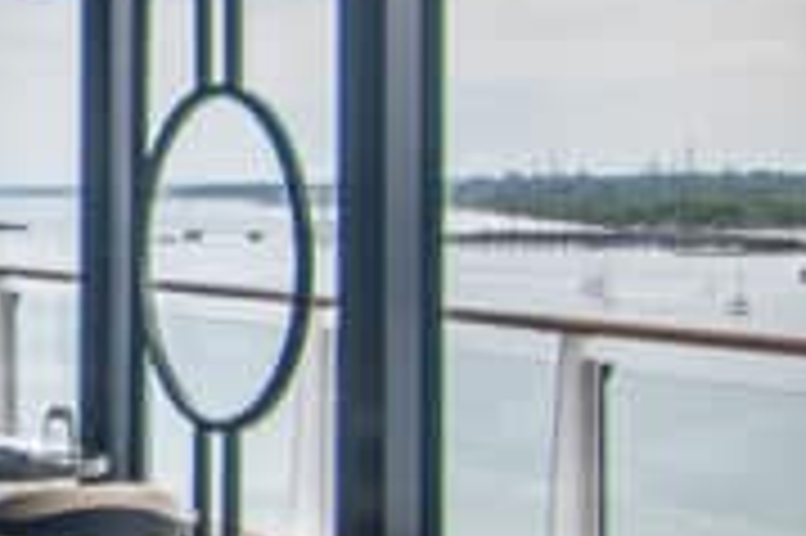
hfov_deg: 22.9
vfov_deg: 15.8
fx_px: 1924
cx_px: 27
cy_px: 387
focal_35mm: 86
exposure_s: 1/60
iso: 100
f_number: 3.5
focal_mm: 10
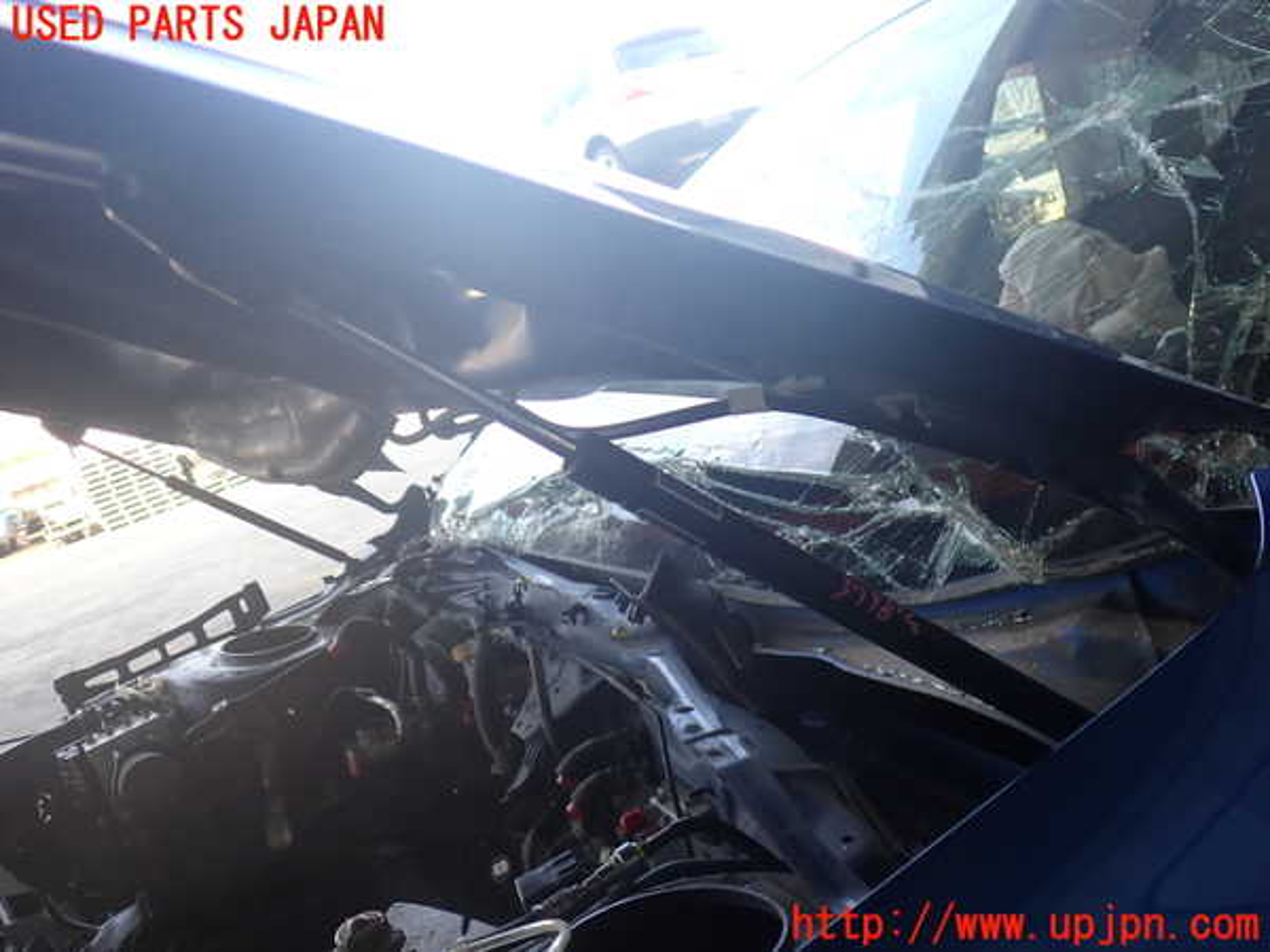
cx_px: 635
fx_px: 1101
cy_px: 476
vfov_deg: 46.8
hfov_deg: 60.0
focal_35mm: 30
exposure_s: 1/125
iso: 125
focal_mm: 5.4
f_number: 2.3
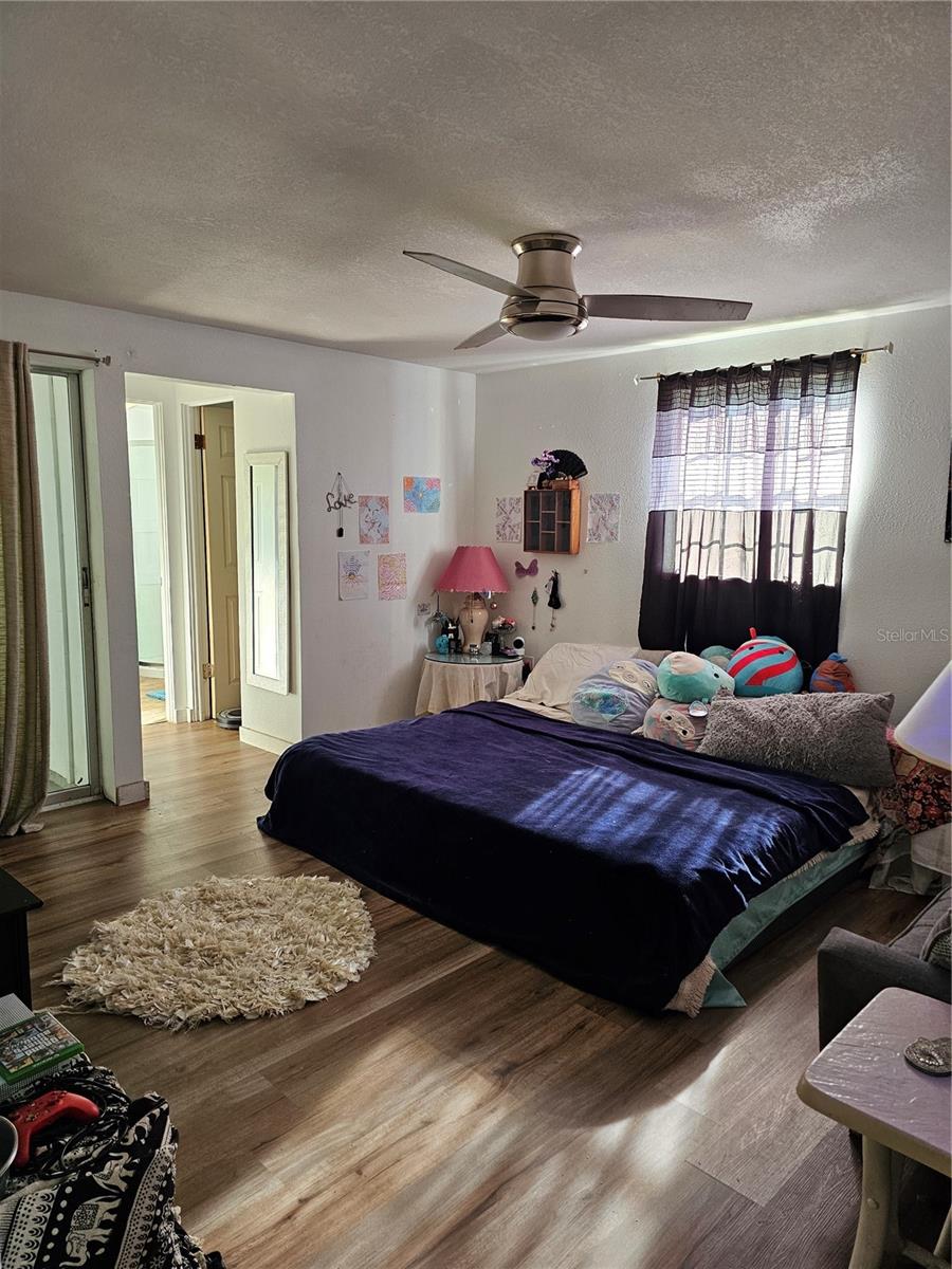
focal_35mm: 23
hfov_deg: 58.9
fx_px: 843
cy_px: 634
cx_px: 476
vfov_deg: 73.9
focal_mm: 6.3
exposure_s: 1/120
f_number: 1.7
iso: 250
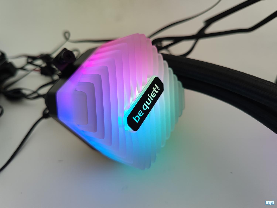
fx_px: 200
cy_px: 104
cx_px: 138
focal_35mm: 25
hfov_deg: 69.4
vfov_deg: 54.9
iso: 240
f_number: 1.85
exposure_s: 1/94
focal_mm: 6.78
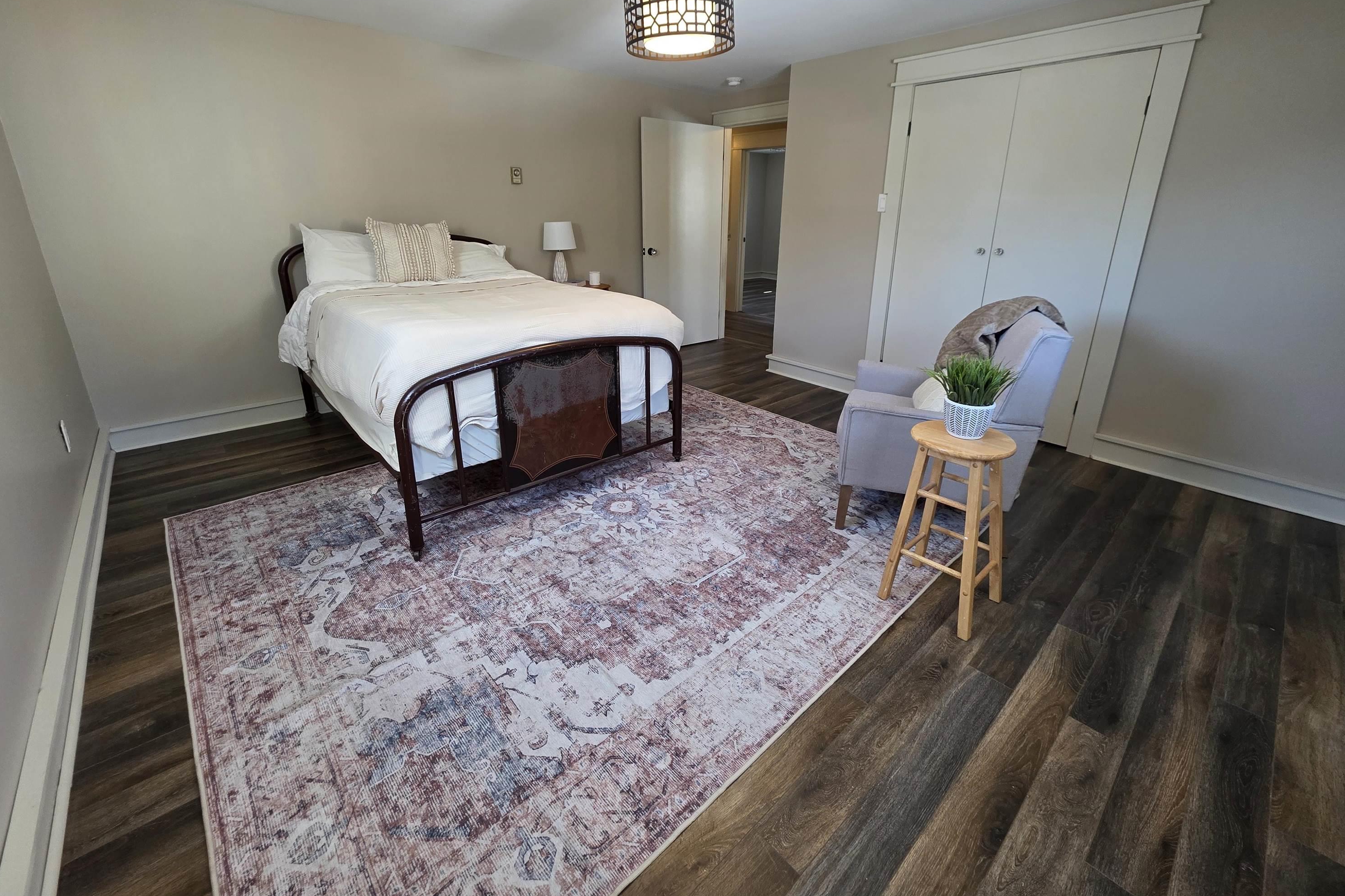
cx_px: 680
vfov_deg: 80.7
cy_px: 385
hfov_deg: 104.3
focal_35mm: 14
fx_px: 523
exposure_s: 1/120
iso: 200
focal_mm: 2.2
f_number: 1.9
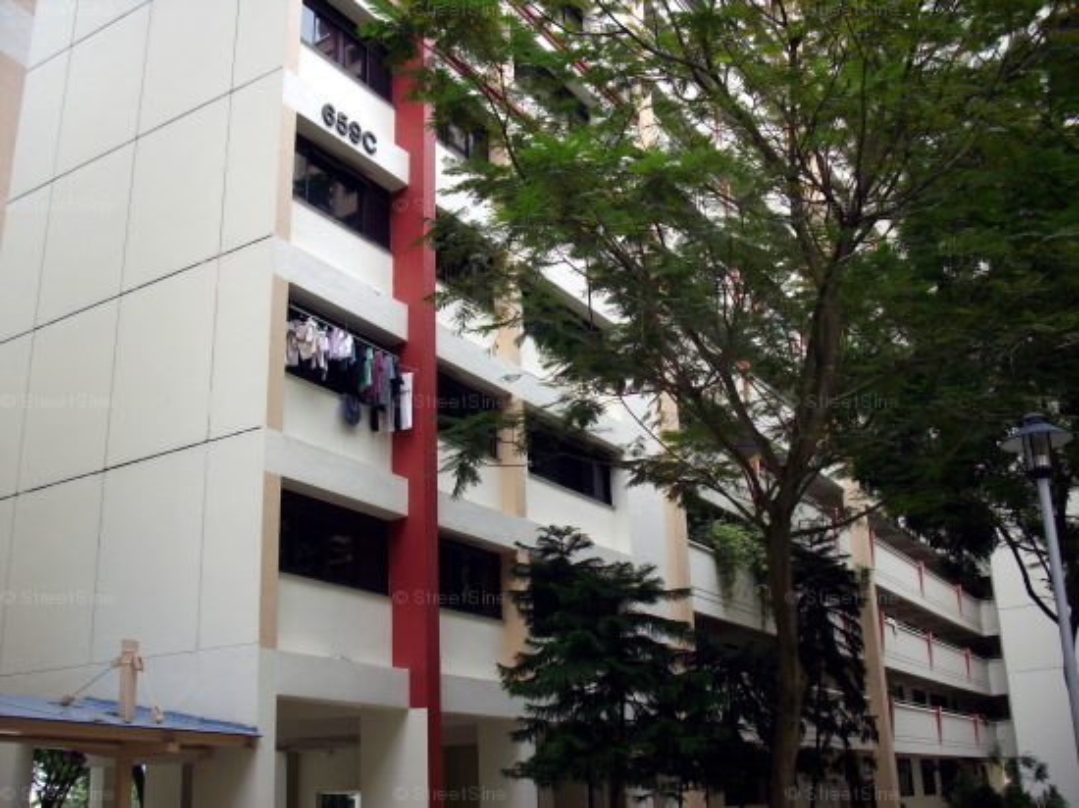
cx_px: 540
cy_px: 404
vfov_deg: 38.6
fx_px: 1153
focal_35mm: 37
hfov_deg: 50.2
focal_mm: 6.2
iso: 80
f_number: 2.8
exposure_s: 1/200
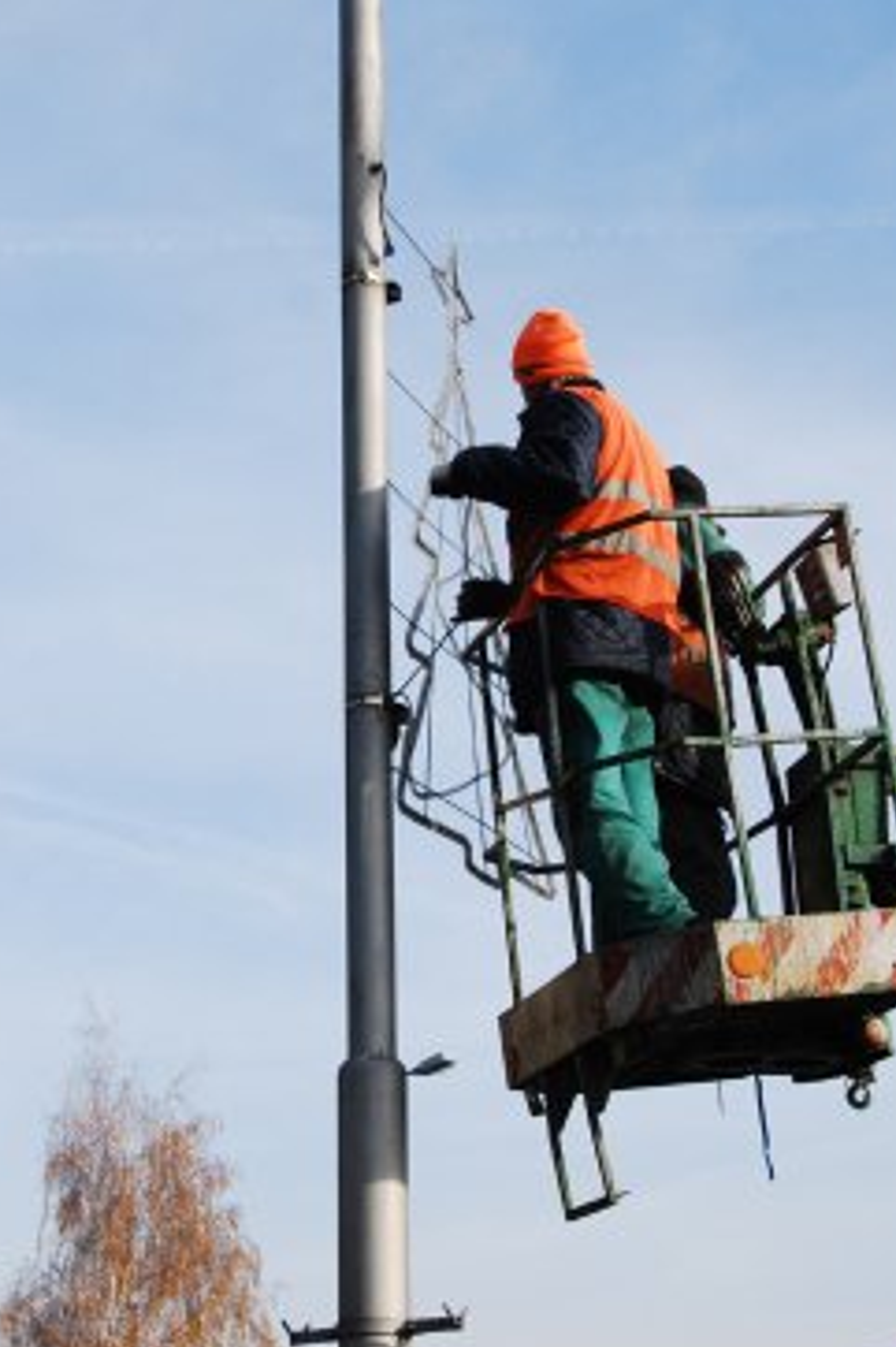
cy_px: 674
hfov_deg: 18.6
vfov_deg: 27.7
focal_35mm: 73
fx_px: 2728
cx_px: 368
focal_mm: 32
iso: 100
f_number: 7.1
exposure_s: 1/200
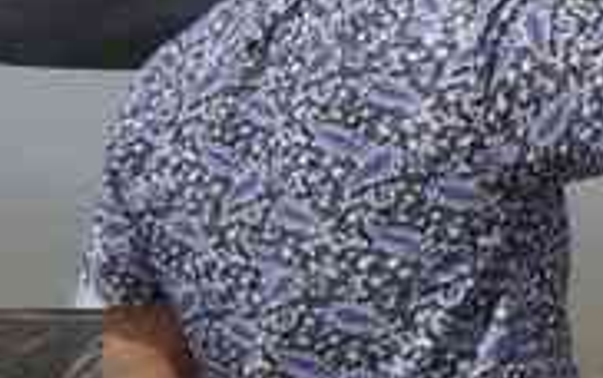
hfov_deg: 3.2
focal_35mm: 655
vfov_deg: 2.0
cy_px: -501
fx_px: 10771
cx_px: 1020
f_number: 9.5
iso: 100
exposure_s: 1/250
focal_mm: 77.5
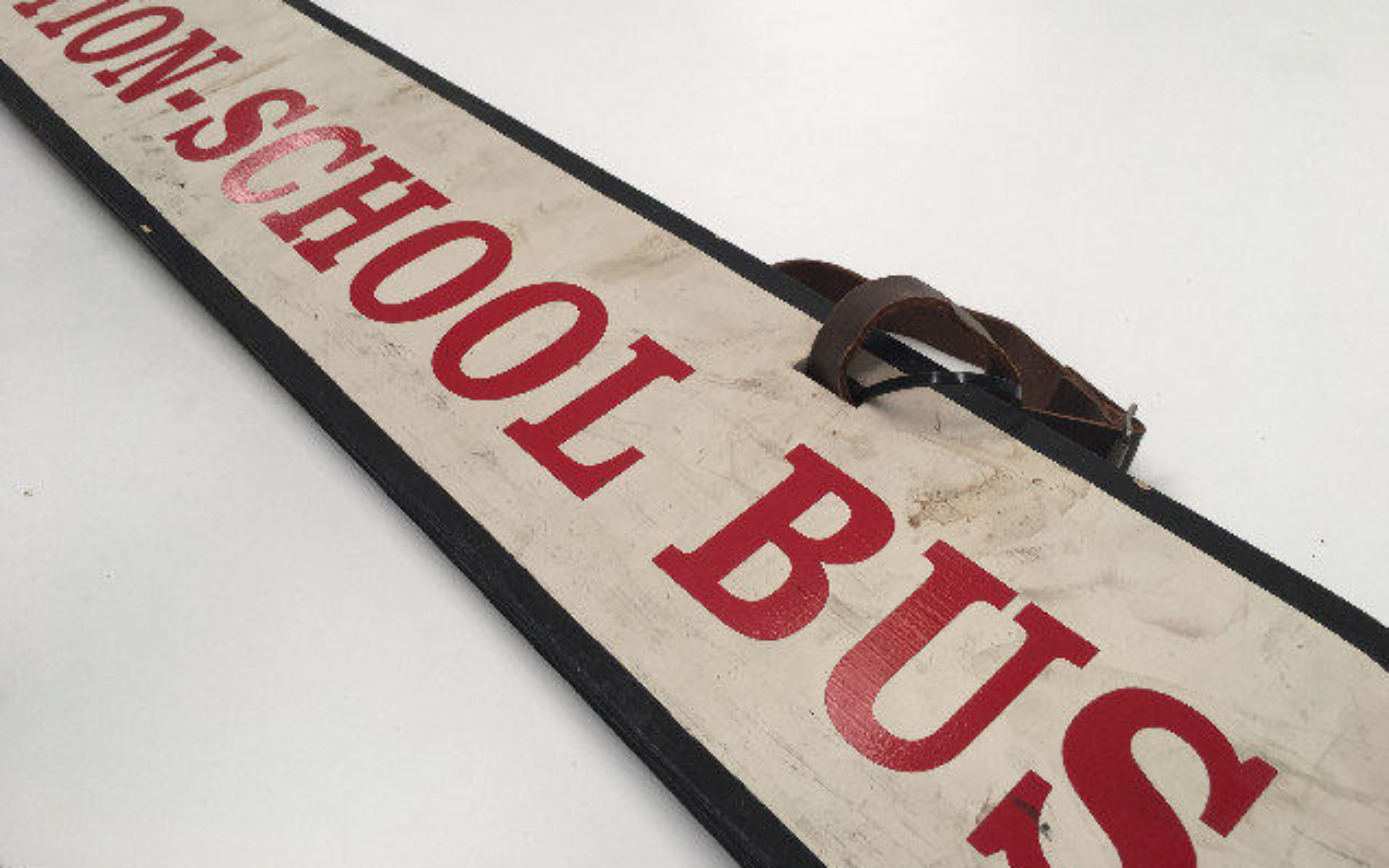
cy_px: 356
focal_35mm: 31
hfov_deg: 61.2
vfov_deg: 40.5
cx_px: 693
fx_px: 1174
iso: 25
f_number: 2.2
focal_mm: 4.15
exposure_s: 1/60
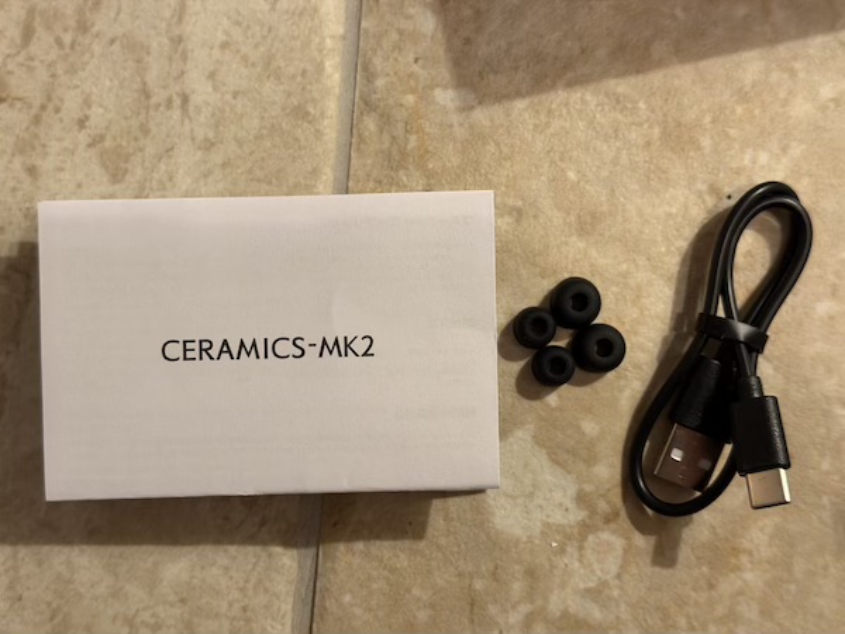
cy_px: 317
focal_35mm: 48
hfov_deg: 39.7
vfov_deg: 30.3
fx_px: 1172
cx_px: 422
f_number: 1.78
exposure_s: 1/50
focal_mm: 6.76
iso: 250
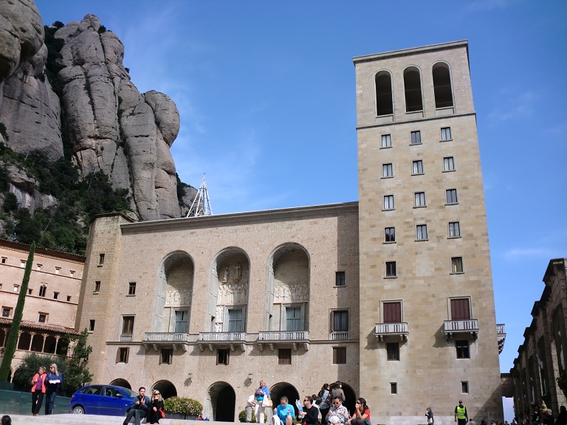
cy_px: 212
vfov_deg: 40.7
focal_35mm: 35
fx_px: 573
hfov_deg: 52.6
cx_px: 284
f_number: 3.1
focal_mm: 6.3
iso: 64
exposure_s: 1/1000
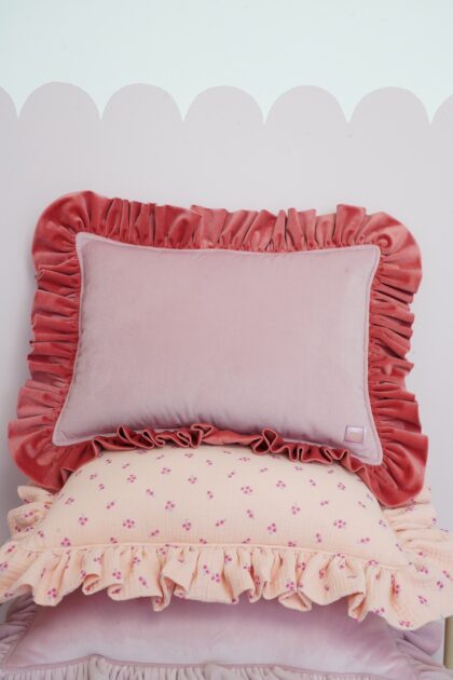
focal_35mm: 36
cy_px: 340
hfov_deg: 36.9
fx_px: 679
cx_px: 226
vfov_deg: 53.1
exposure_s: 1/4
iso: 1000
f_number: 16
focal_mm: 36
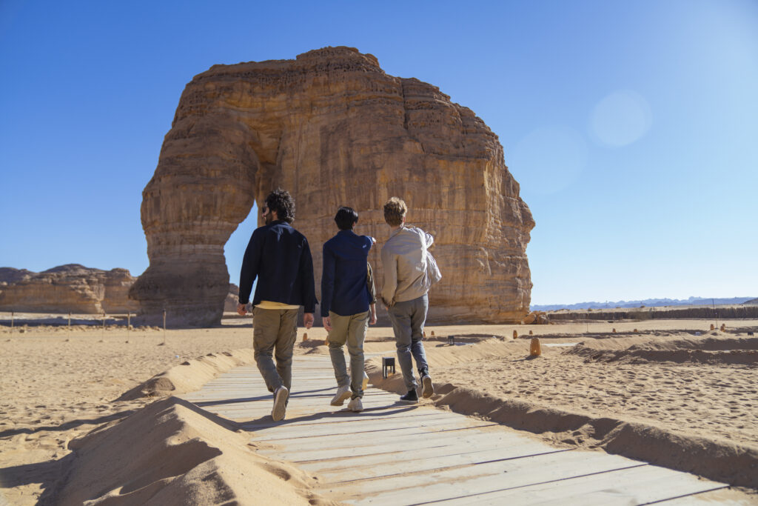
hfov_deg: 65.5
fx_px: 590
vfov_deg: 46.4
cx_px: 379
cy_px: 253
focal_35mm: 28
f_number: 2.8
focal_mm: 28
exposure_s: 1/1250
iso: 80
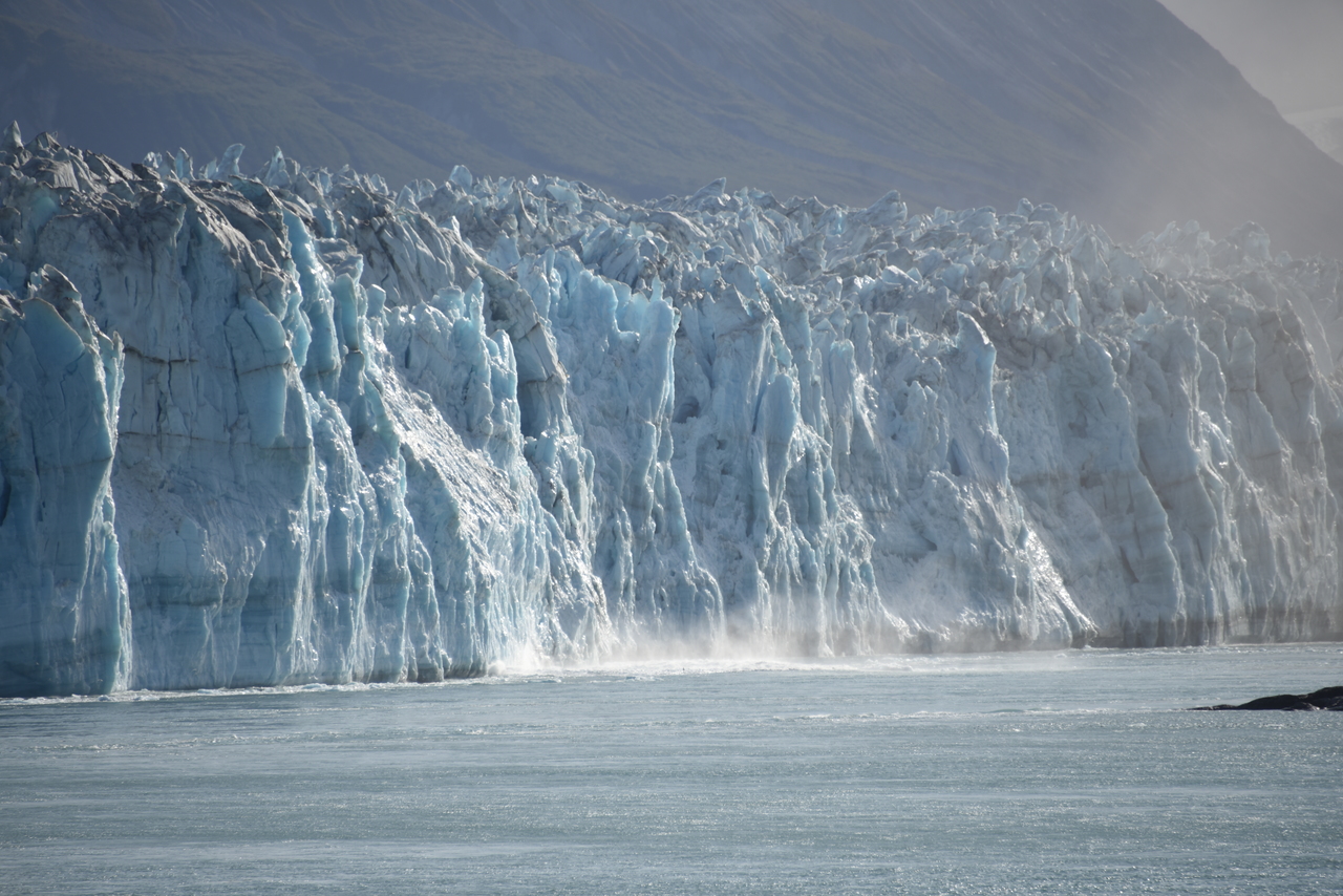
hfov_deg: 6.9
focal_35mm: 300
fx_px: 11193
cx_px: 672
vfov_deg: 4.6
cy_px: 448
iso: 100
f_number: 7.1
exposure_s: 1/640
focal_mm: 300
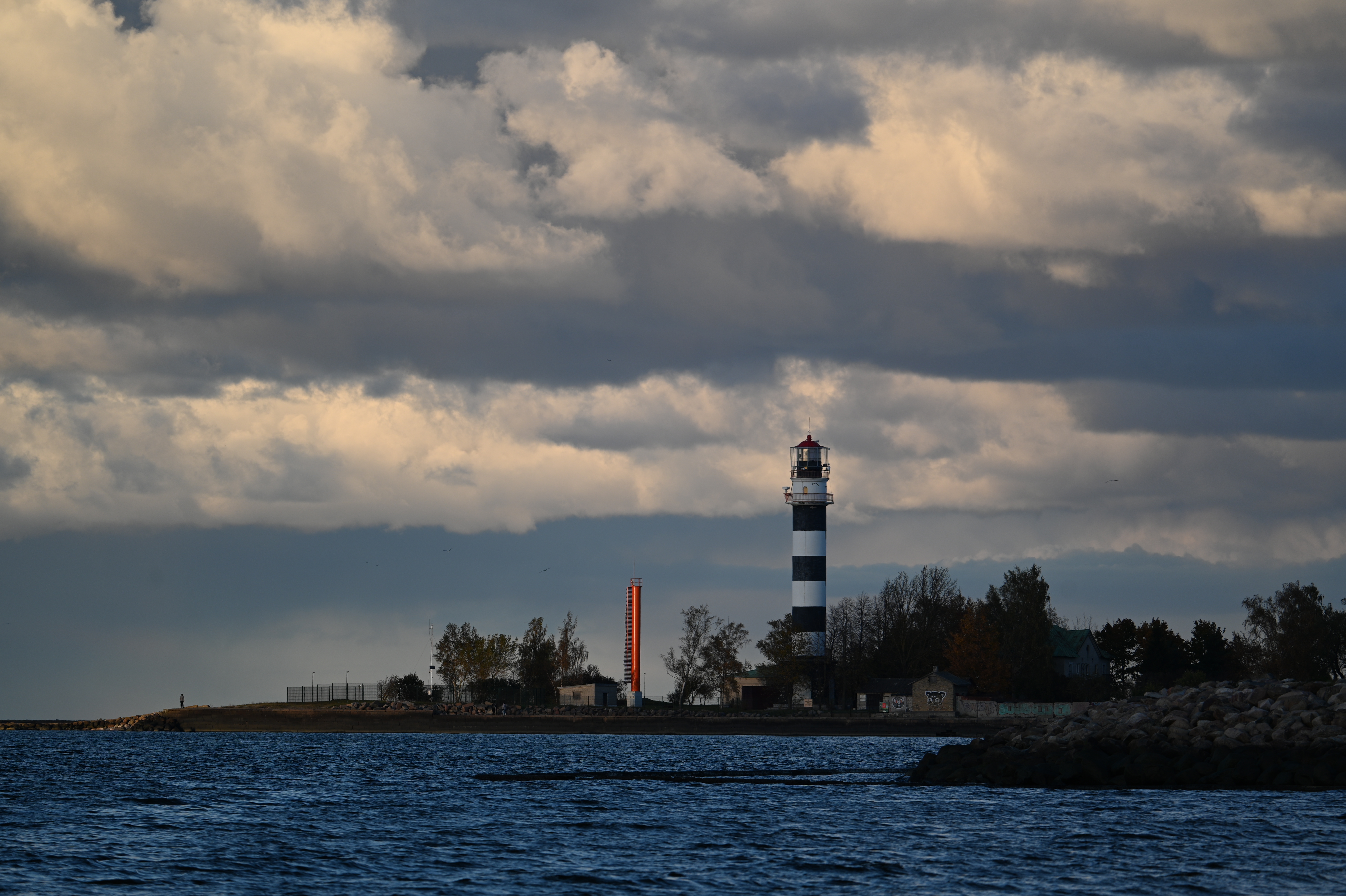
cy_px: 448
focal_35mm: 260
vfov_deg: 5.3
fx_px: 9714
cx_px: 673
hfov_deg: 7.9
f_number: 5.3
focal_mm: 260
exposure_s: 1/320
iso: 100
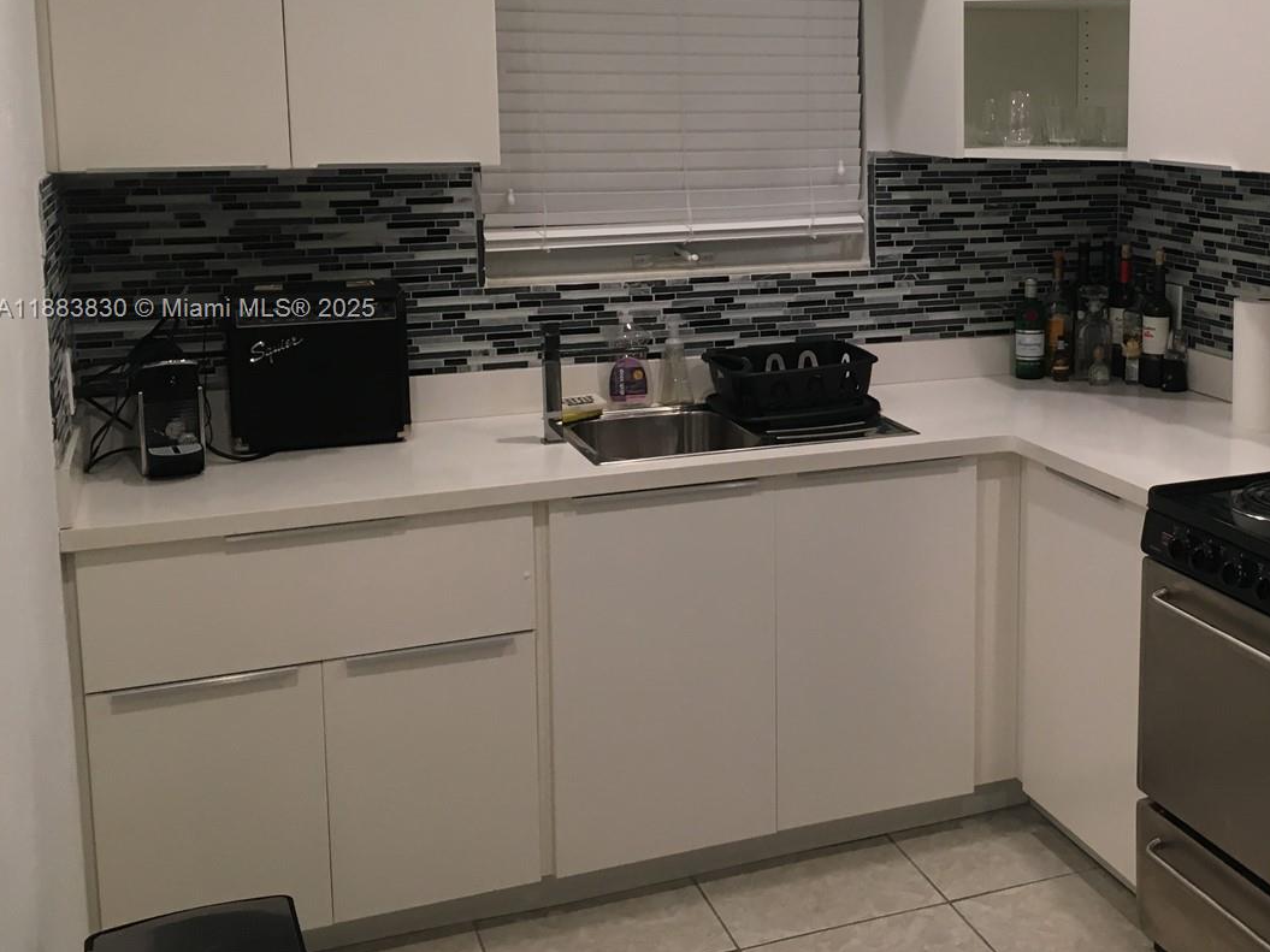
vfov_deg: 32.6
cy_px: 311
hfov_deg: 41.7
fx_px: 1614
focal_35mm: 44
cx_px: 953
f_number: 2.2
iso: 64
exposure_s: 1/30
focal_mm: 4.15
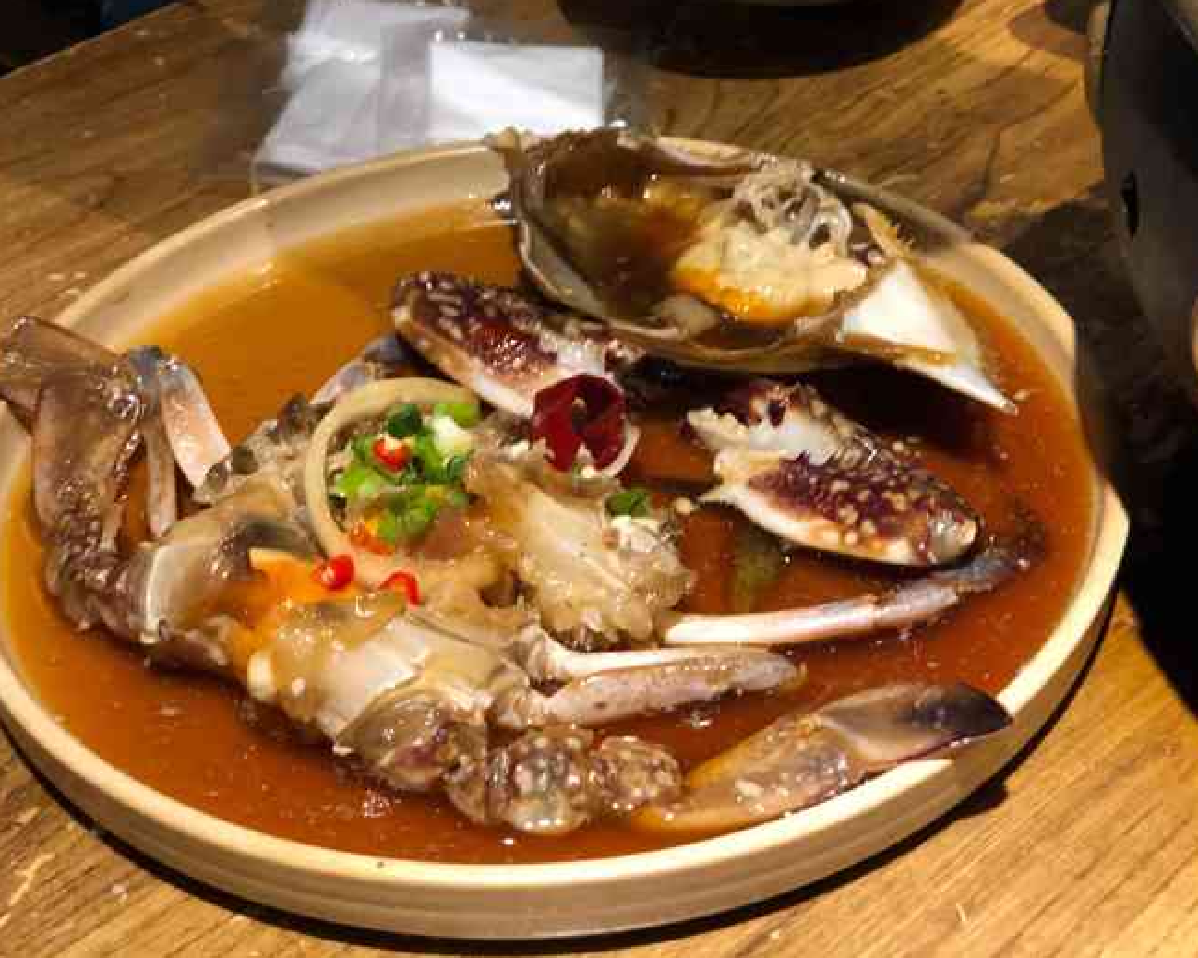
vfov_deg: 25.4
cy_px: 475
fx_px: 2127
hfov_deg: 31.5
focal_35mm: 60
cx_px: 598
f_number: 2.8
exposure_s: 1/33
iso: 320
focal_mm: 6.6
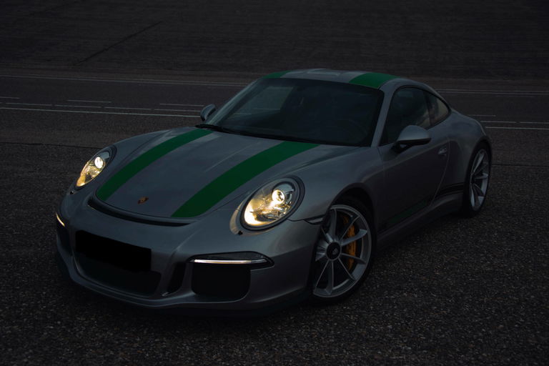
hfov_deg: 46.4
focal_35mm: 42
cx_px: 274
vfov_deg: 31.9
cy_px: 183
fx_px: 640
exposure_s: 1/60
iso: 500
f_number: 4
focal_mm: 28
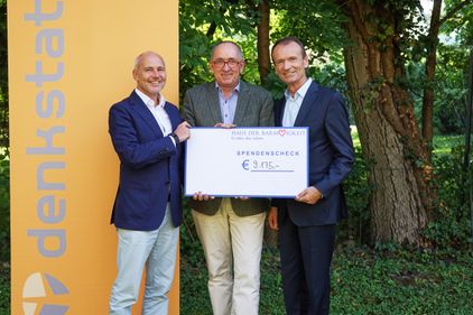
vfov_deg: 26.5
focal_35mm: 51
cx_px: 187
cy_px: 147
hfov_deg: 38.7
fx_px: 670
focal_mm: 42
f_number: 4.5
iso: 100
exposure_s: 1/160
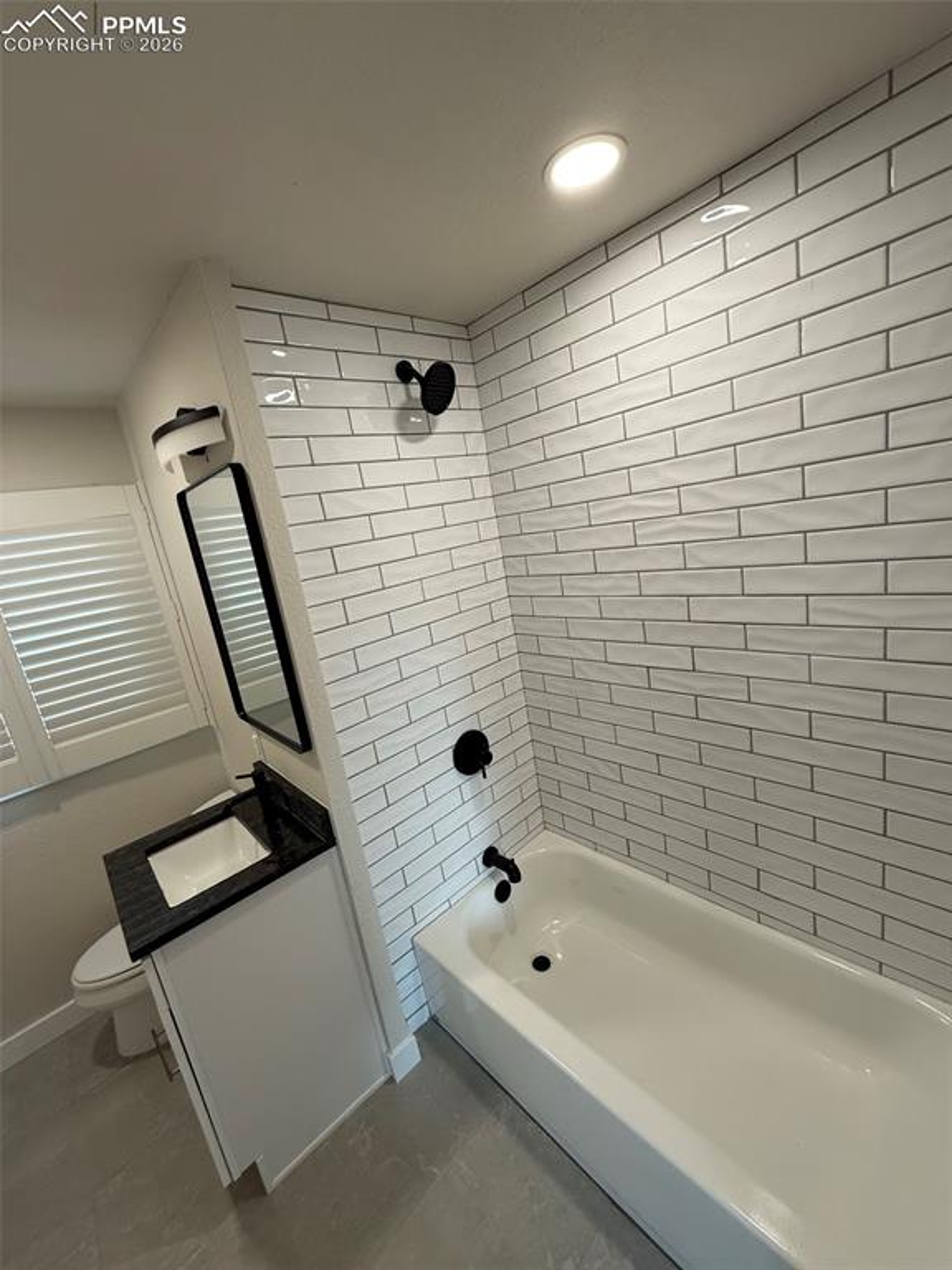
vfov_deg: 102.1
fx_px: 513
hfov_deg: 85.7
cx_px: 476
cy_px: 635
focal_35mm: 14
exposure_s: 1/120
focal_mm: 2.22
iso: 125
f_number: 2.2
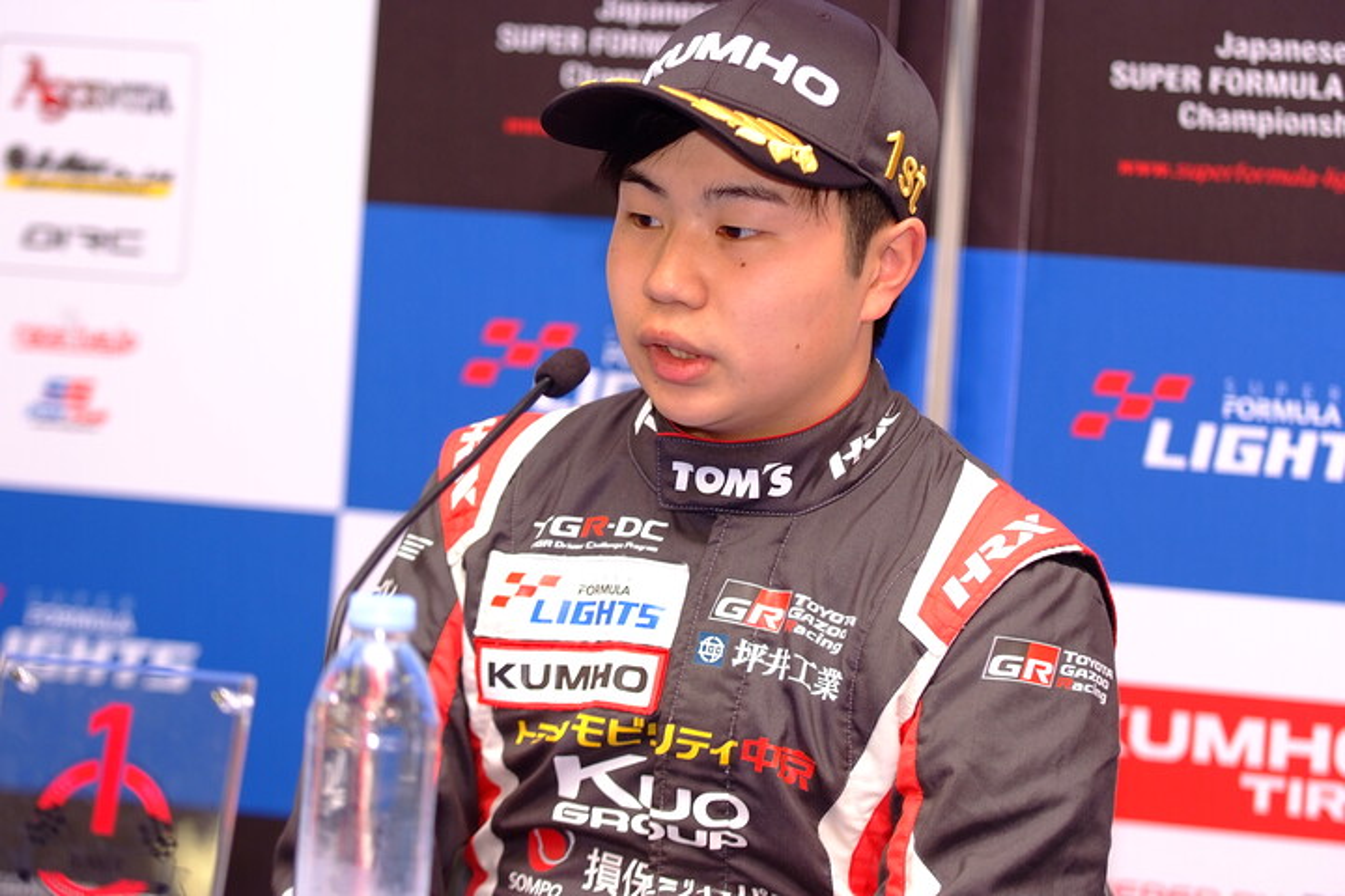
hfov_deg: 13.4
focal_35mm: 153
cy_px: 448
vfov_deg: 9.0
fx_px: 5716
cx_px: 672
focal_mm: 102
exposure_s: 1/250
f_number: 2.8
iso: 400
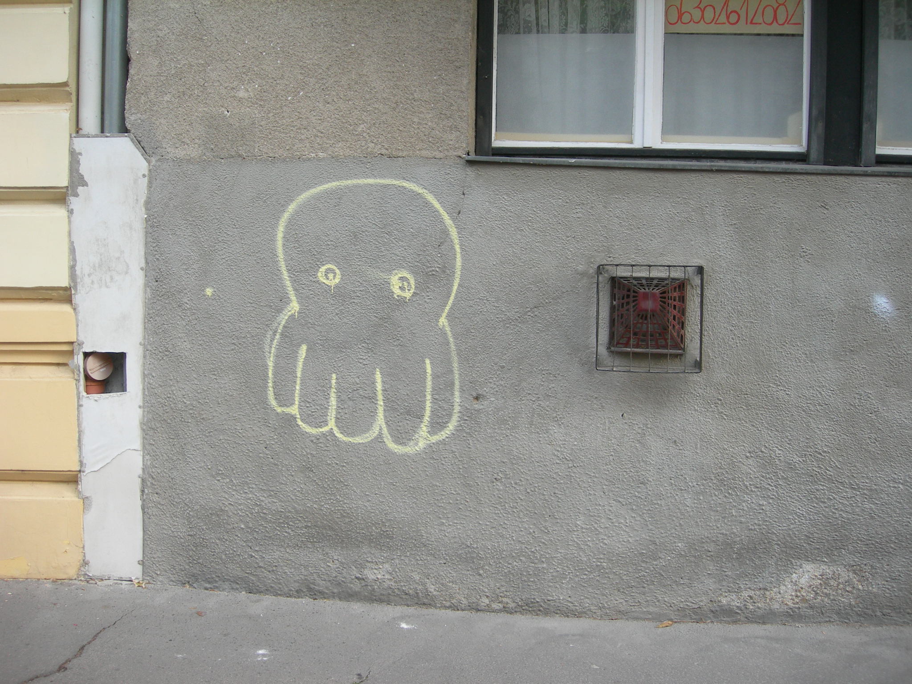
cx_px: 456
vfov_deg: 37.7
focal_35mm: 38
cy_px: 342
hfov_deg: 49.0
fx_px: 1001
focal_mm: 7.8
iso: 100
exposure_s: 1/128
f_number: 2.8
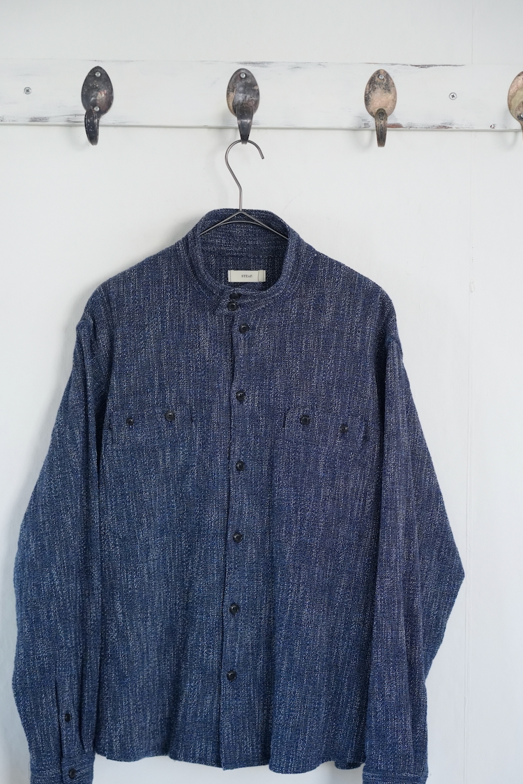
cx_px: 245
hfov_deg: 16.7
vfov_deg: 24.7
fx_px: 1786
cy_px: 435
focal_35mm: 82
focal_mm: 72
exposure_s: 1/500
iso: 4000
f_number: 4
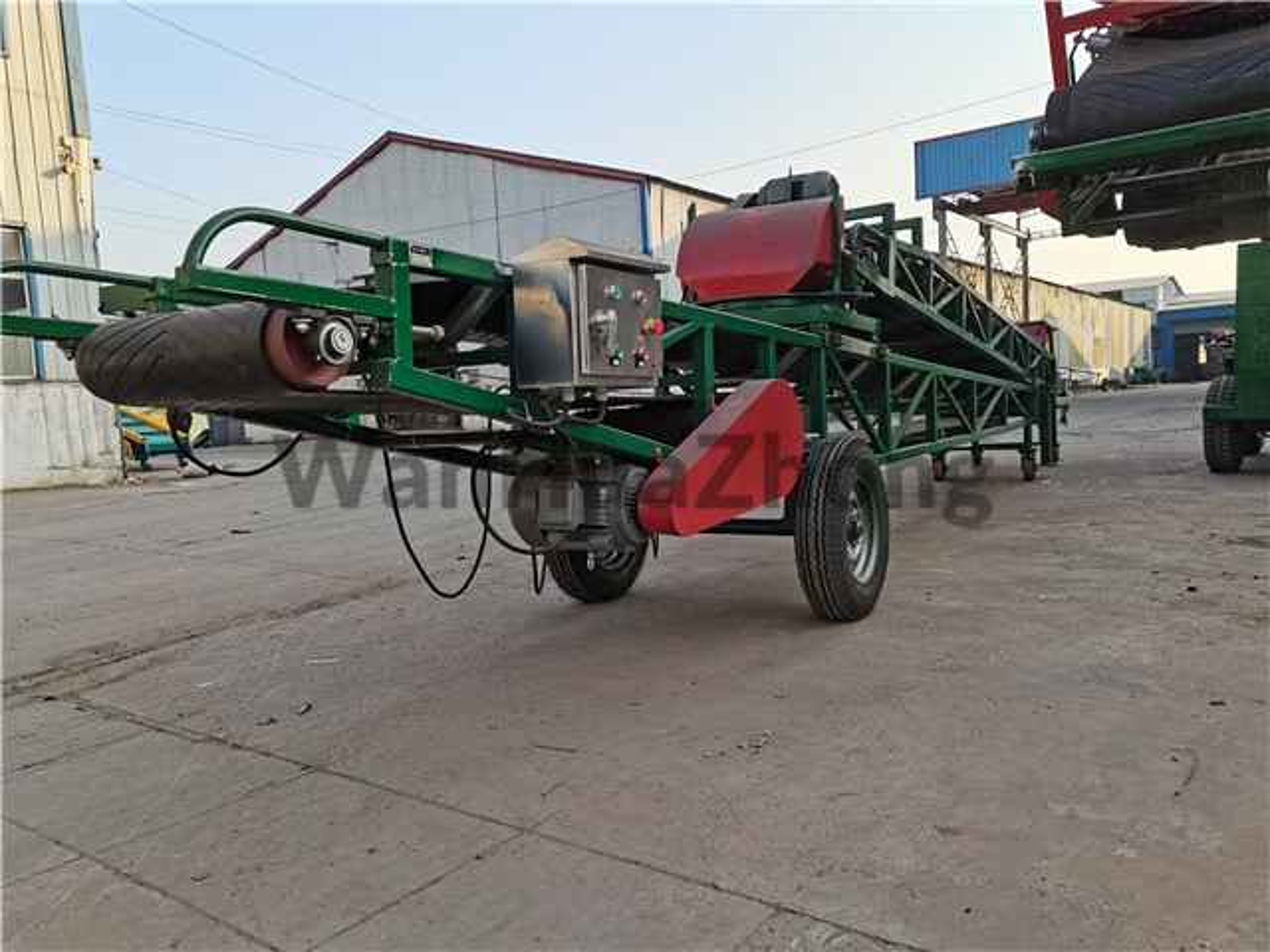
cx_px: 635
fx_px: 954
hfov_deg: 67.3
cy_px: 476
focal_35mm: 26
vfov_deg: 53.1
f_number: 1.8
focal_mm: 5.58
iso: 50
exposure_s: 1/295
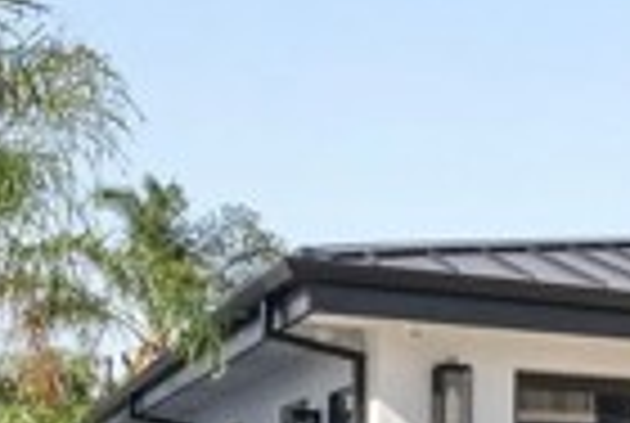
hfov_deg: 20.6
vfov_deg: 16.1
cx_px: 981
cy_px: 504
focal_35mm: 82
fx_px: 1438
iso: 640
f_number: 20
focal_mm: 18
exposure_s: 1/200
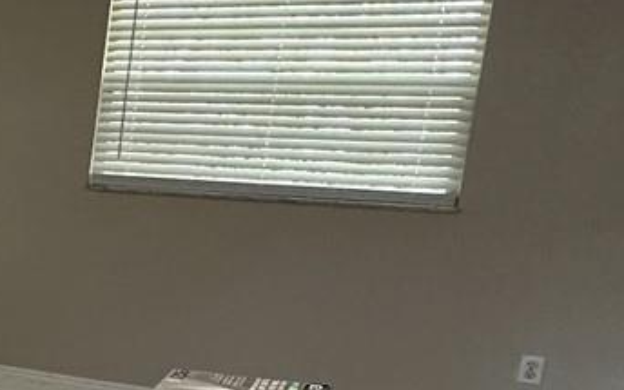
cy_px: 290
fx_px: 1173
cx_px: -564
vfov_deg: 18.8
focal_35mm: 69
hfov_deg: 19.7
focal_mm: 2.22
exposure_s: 1/120
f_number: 2.2
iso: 200
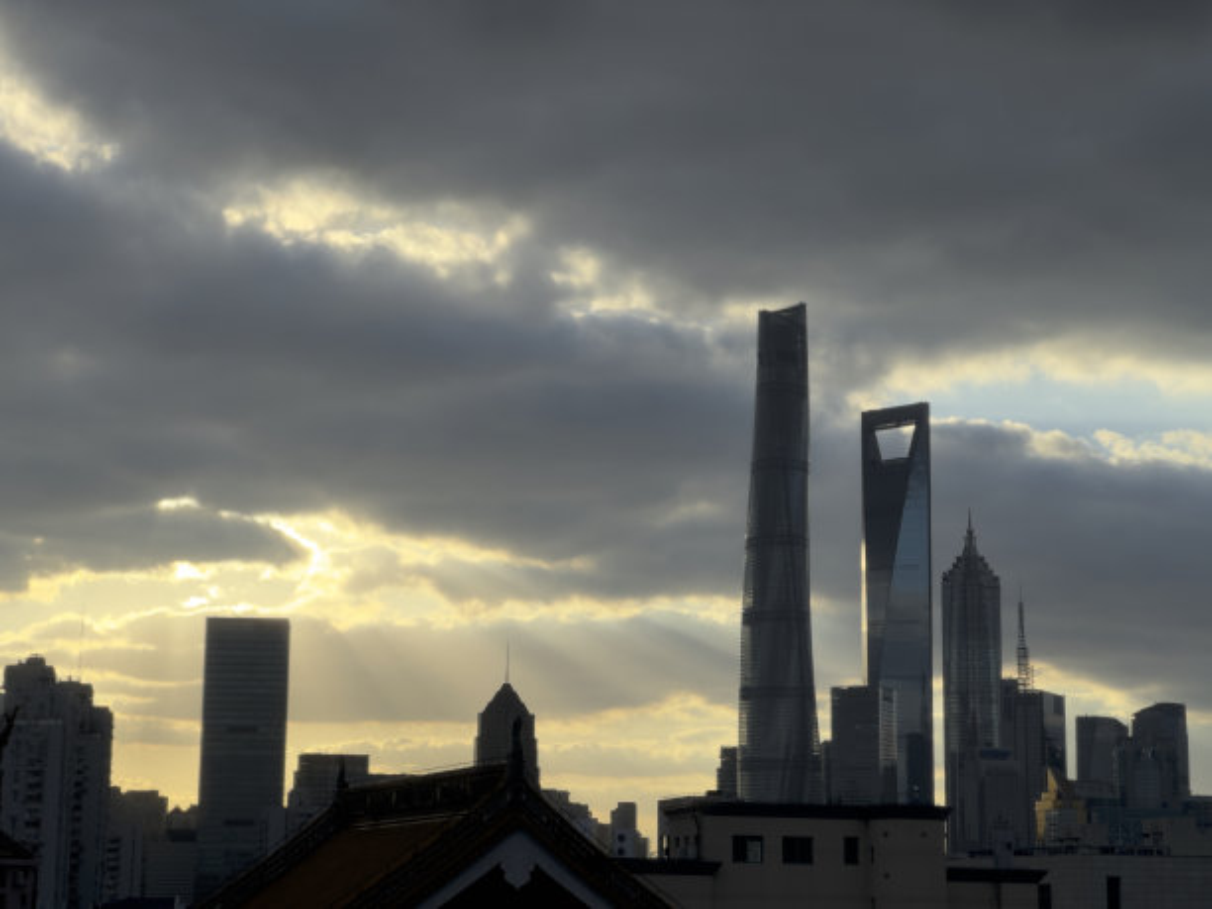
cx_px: 606
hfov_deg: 25.3
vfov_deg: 19.1
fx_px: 2696
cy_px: 454
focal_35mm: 77
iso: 32
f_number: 2.8
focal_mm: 9
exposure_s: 1/284
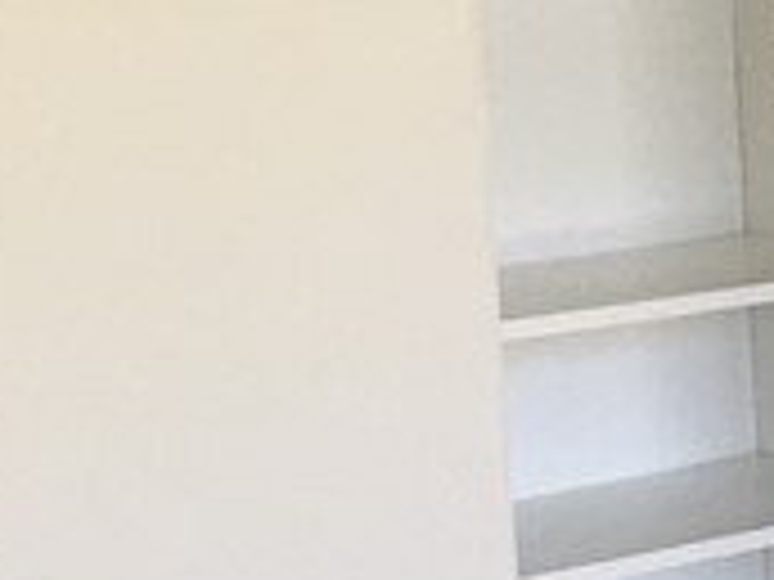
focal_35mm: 173
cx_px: 1696
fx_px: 3868
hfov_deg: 10.3
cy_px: 360
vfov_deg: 8.6
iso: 40
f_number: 2.2
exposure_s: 1/30
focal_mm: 4.15
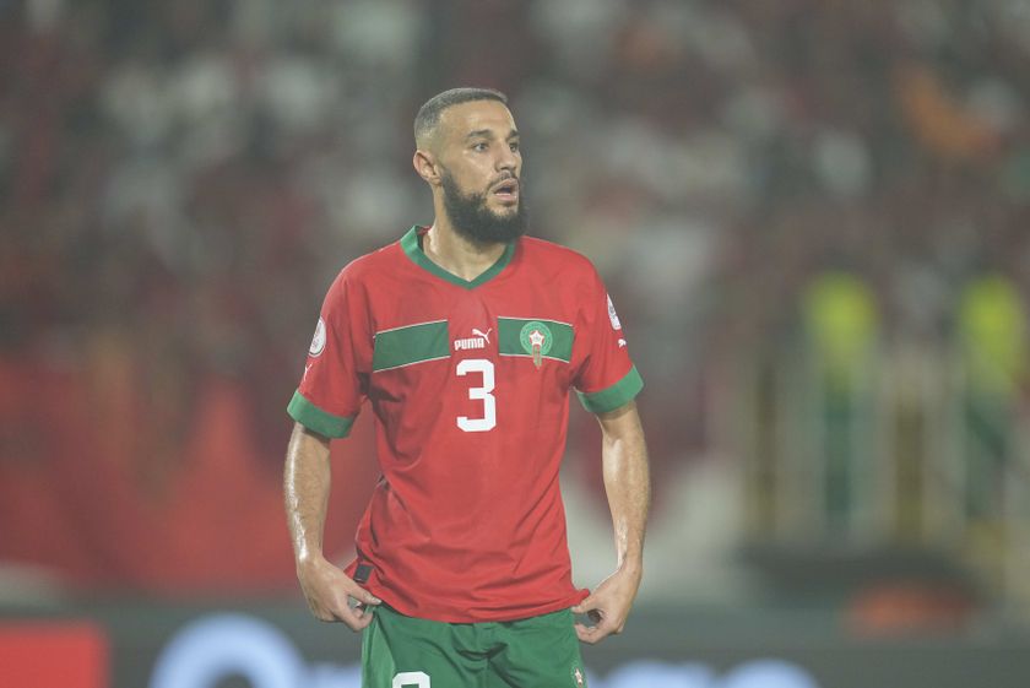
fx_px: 11450
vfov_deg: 3.4
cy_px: 344
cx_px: 515
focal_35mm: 400
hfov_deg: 5.2
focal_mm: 400
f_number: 2.8
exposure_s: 1/2000
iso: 1600
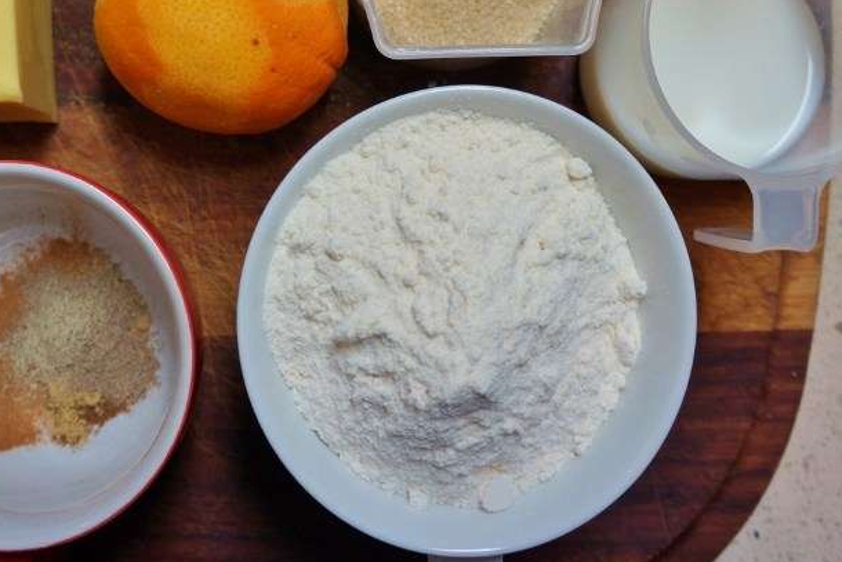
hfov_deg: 41.5
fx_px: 1099
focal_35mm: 47
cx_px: 294
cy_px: 158
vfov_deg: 28.3
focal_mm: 19
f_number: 4
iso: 500
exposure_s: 1/60
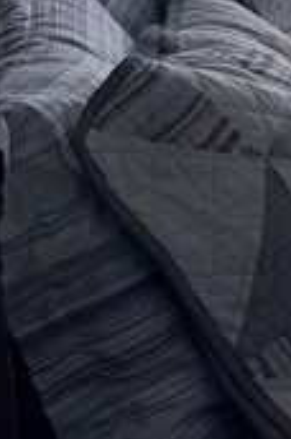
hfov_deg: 7.6
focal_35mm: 149
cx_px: 967
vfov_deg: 13.7
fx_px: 1814
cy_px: 31
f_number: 1.78
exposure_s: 1/423
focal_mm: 6.76
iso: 100
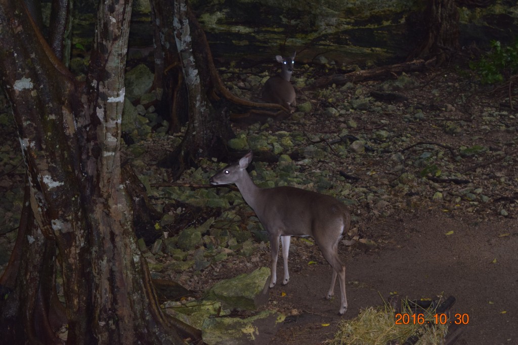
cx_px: 259
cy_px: 172
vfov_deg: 16.5
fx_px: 1187
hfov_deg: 24.6
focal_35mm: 82
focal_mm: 55
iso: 800
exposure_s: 1/30
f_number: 5.6
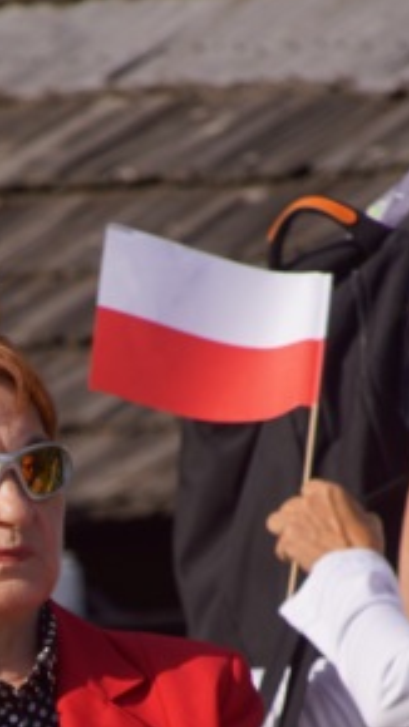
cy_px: 826
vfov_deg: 2.8
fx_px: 14623
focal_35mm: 758
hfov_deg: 1.6
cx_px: -88
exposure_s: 1/500
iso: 100
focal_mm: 140
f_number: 6.3
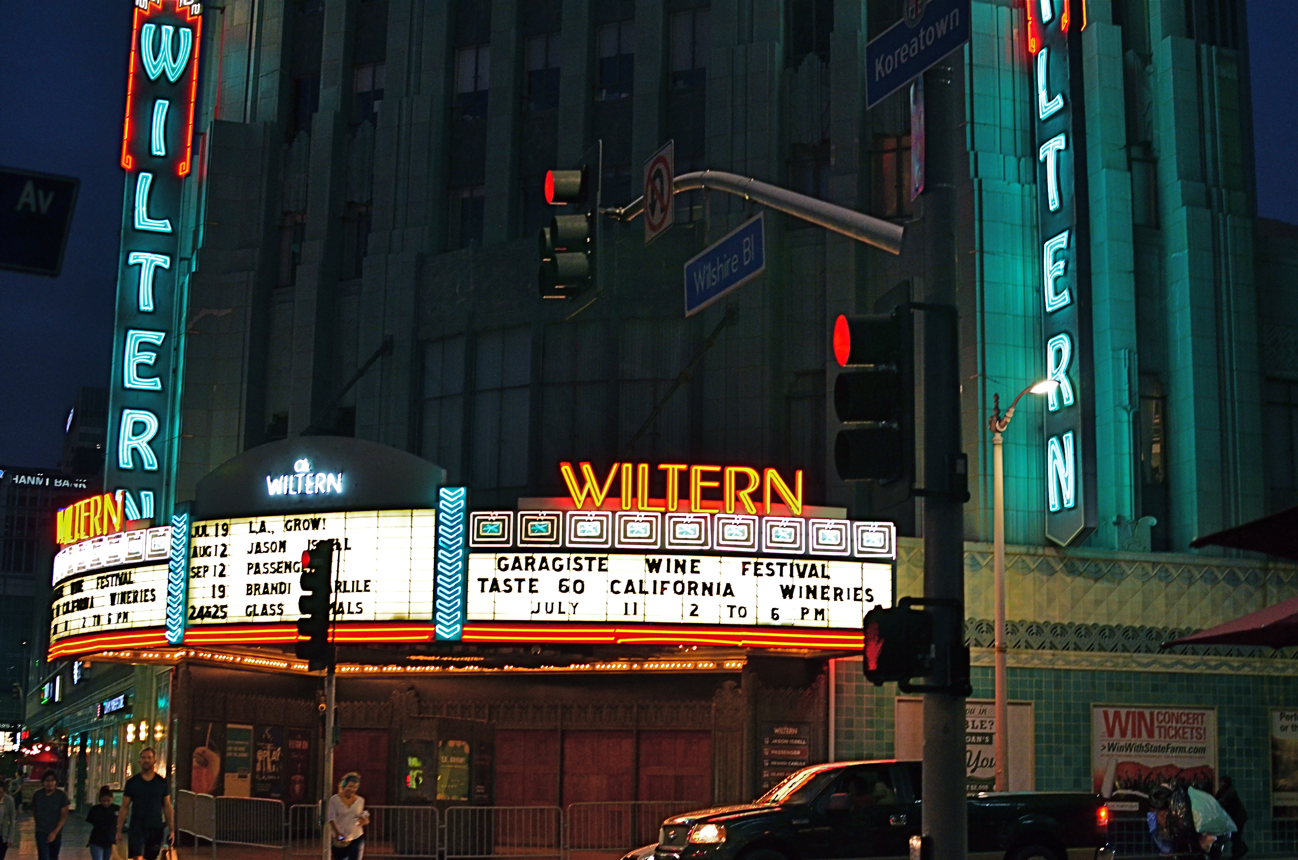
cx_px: 649
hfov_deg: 37.9
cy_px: 430
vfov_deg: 25.6
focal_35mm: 52
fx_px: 1889
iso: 1000
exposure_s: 1/40
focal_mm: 35
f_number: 3.5
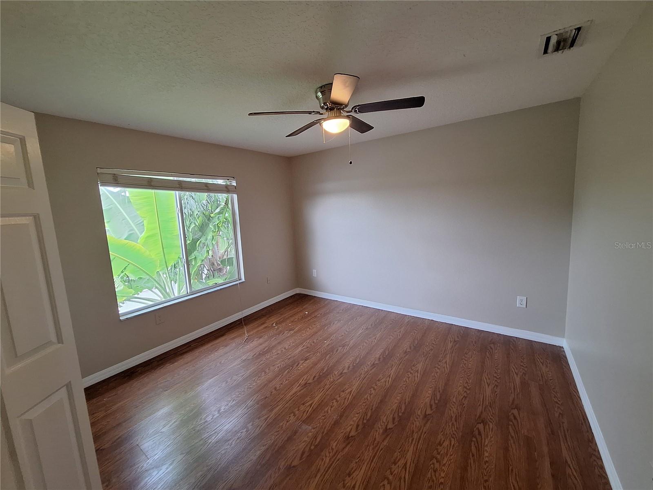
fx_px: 245
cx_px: 326
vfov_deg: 89.9
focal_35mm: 13
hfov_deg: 106.2
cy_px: 245
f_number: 2.2
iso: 125
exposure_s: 1/40
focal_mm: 1.74
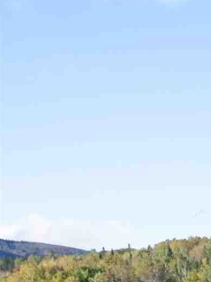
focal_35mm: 143
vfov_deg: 12.4
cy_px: 544
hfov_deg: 7.4
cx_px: 839
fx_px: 1163
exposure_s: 1/1250
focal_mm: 12.29
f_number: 2.8
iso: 180
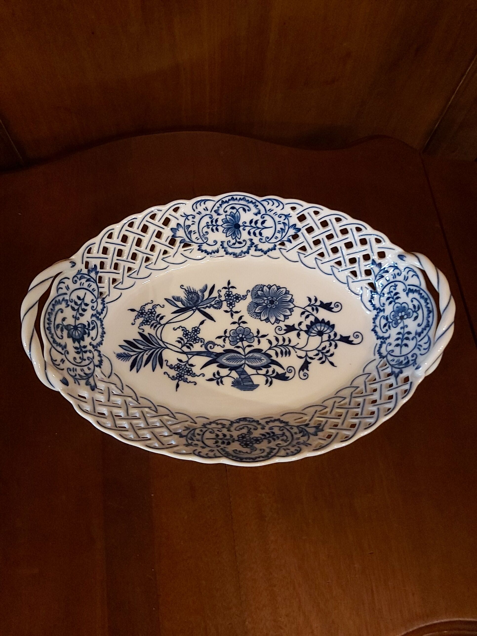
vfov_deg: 67.3
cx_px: 238
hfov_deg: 53.1
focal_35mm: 26
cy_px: 318
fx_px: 478
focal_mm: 3.92
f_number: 1.7
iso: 555
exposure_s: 1/25
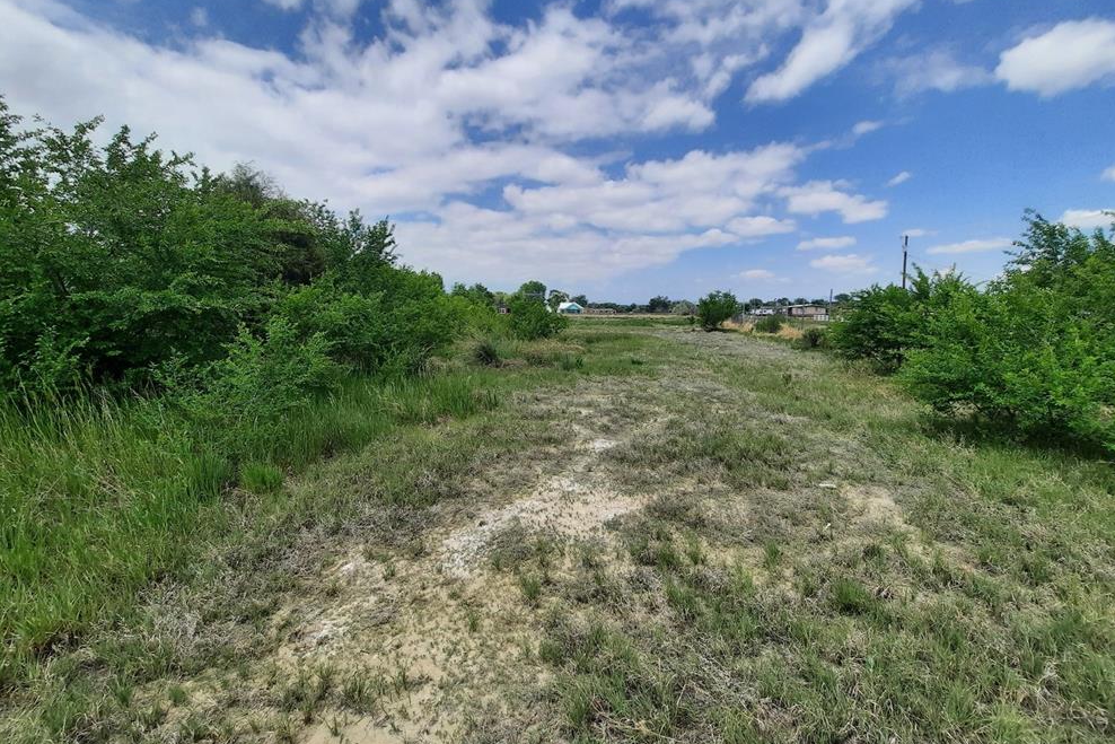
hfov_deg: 104.2
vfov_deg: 81.1
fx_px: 434
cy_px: 349
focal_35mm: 14
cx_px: 559
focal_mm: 1.74
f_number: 2.2
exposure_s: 1/2513
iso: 40
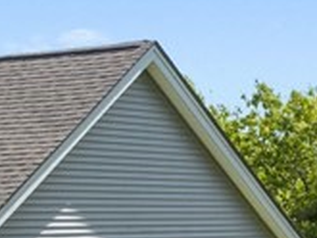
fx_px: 1365
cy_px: 542
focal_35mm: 149
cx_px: -175
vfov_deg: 9.1
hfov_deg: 12.5
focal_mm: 12.29
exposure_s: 1/320
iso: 200
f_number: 2.8
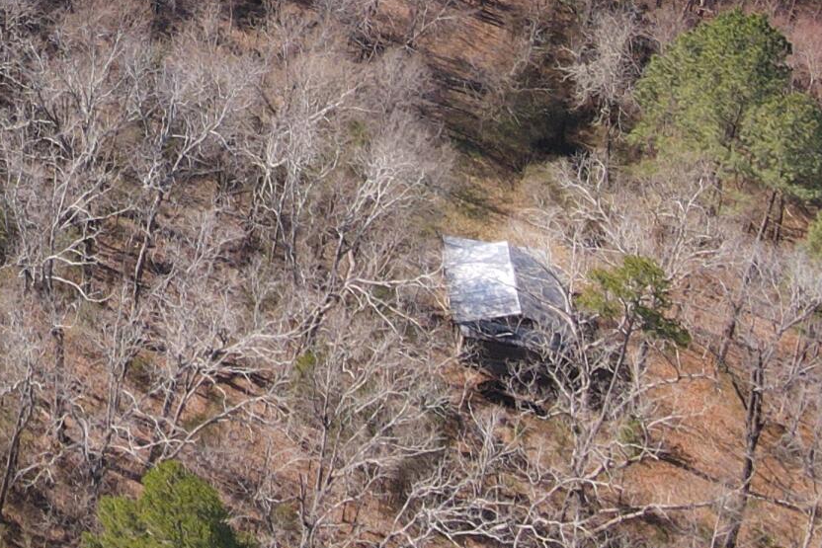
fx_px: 2055
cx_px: -407
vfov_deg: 13.9
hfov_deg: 19.7
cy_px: -364
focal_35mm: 90
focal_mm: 4.5
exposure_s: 1/15
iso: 170
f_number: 2.8
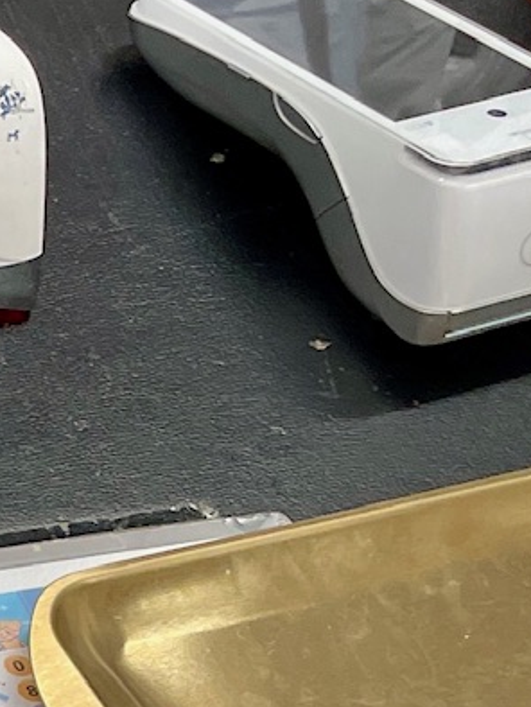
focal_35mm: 135
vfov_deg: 13.7
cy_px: 1068
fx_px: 2758
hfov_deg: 9.5
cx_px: -823
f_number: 1.6
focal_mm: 4.2
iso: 100
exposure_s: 1/120
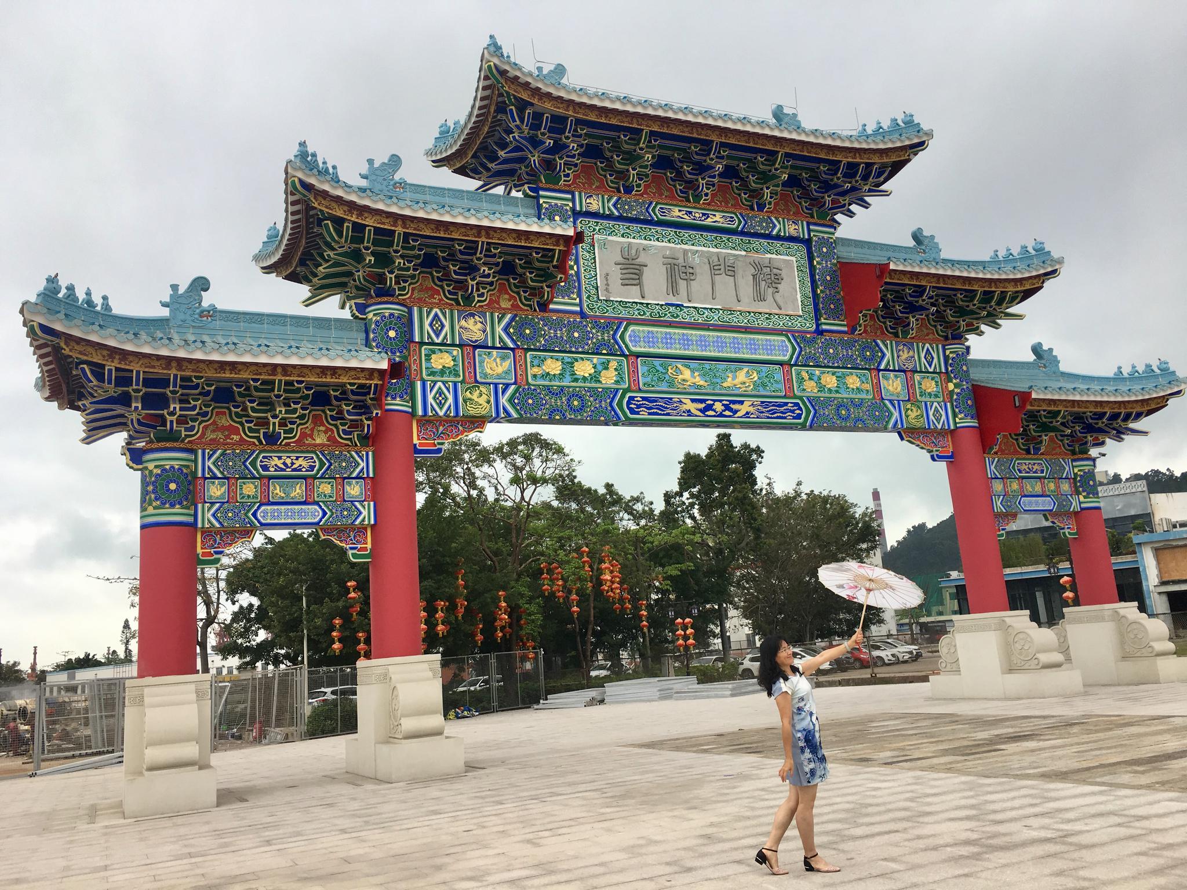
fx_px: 994
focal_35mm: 29
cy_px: 445
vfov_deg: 48.2
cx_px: 594
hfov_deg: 61.7
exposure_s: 1/615
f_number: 2.2
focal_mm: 4.15
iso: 25
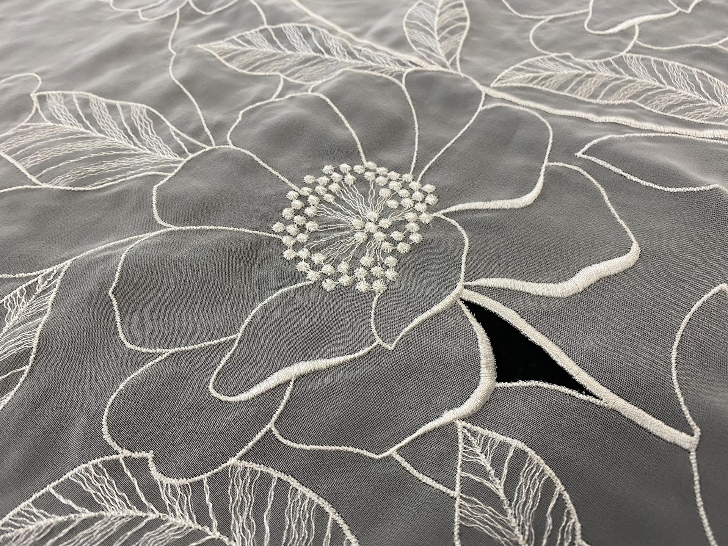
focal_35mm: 26
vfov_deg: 53.1
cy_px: 273
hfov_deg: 67.3
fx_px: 547
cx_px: 364
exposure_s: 1/60
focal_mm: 4.25
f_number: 1.8
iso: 80
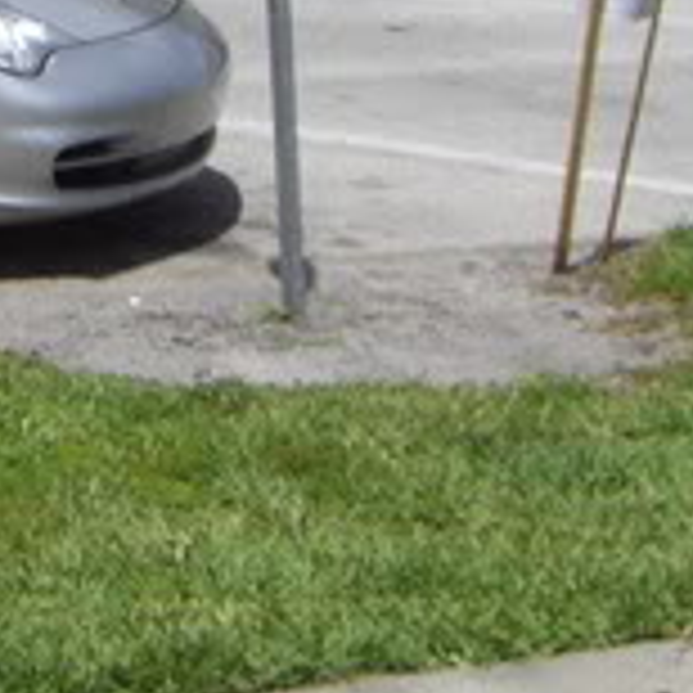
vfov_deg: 12.3
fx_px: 3171
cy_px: 14
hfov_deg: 11.8
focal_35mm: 140
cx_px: -446
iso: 64
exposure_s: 1/200
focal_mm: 6.2
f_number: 8
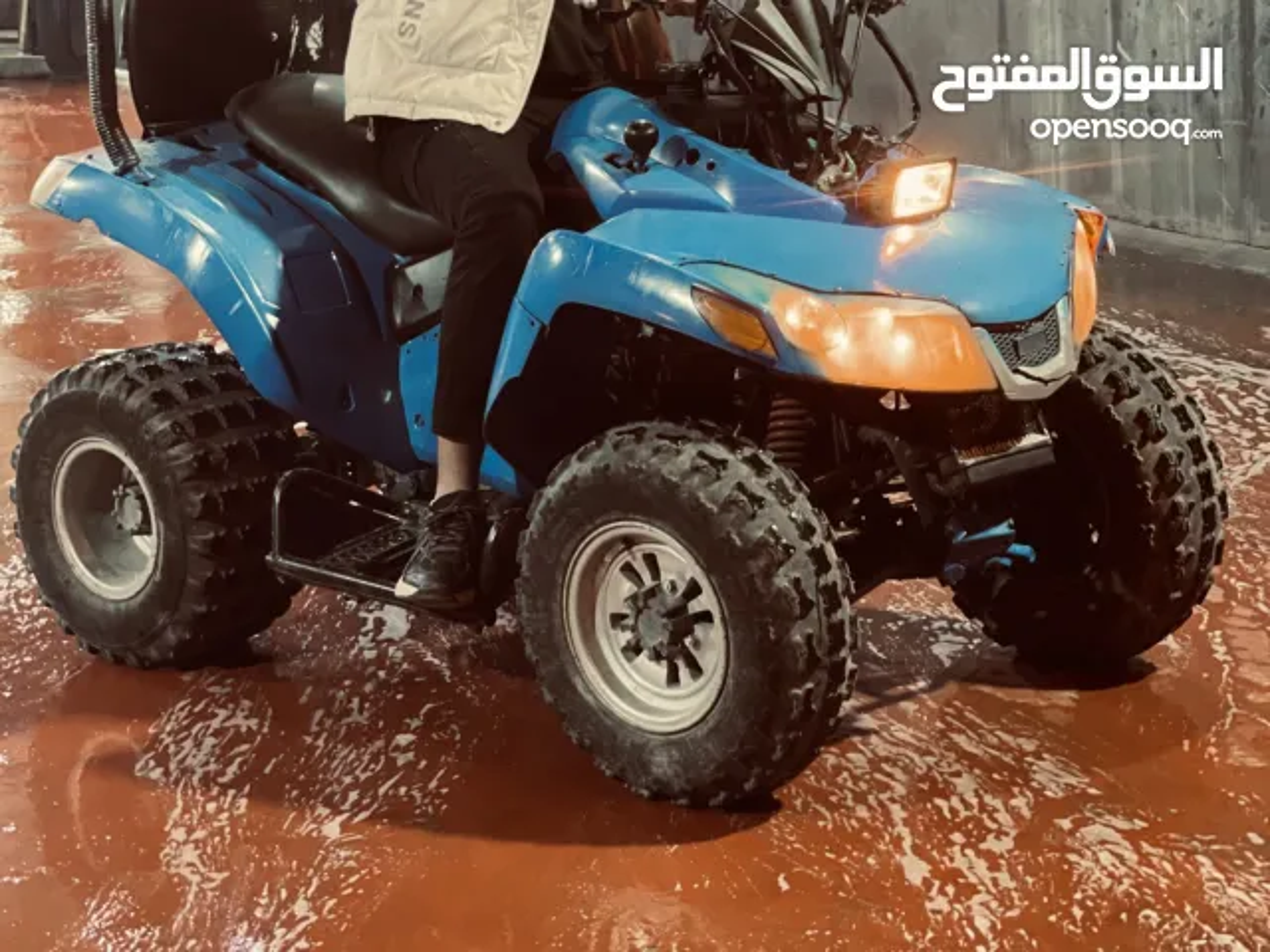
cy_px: 476
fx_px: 2348
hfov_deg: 30.3
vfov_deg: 22.9
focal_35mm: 64
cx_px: 635
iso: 400
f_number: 2.2
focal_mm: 7.5
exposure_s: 1/33
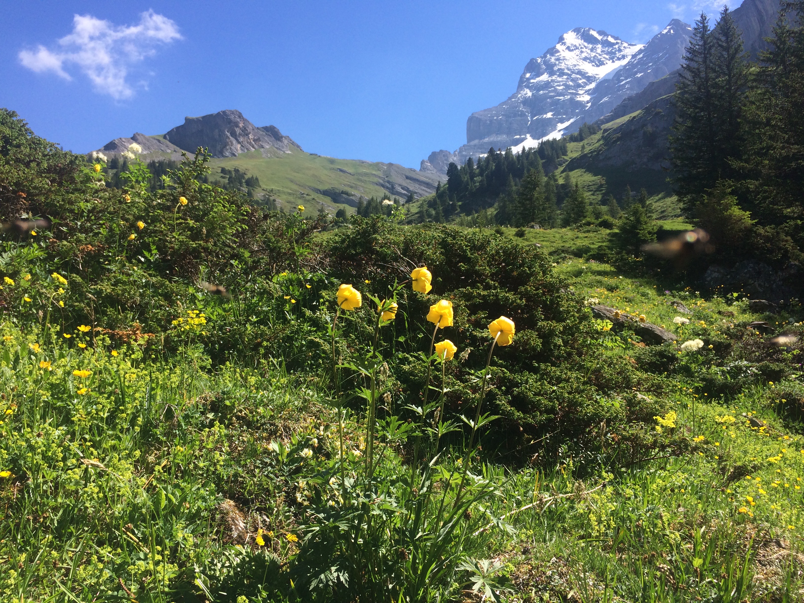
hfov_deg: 61.7
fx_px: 674
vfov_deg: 48.2
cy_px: 302
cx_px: 402
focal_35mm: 29
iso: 32
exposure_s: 1/1414
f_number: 2.2
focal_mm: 4.15
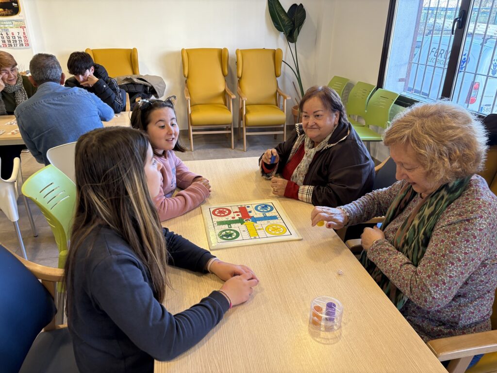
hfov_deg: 67.3
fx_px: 373
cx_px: 248
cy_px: 186
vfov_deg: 53.1
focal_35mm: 26
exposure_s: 1/69
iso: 125
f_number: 1.6
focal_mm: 5.96
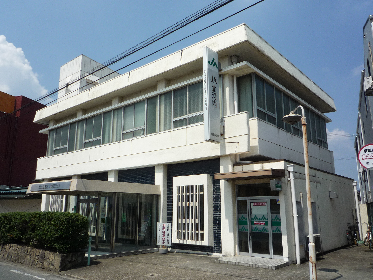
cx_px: 186
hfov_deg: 61.7
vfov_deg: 48.2
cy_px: 140
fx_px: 312
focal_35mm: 29
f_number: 5.6
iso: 100
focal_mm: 4.4
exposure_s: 1/640
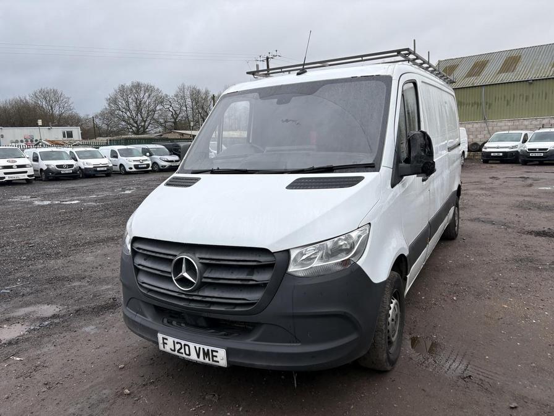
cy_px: 208
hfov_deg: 67.3
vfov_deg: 53.1
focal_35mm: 26
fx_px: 416
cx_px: 277
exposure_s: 1/122
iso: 40
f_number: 1.6
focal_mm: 5.96
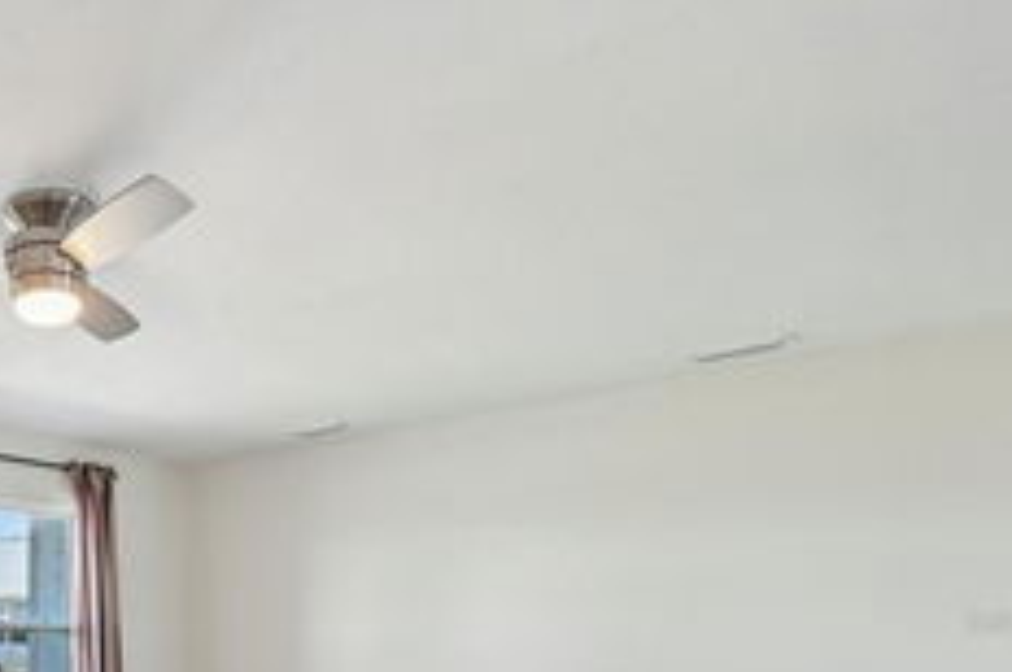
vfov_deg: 40.9
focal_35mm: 29
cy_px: 622
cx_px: 35
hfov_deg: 52.7
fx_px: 814
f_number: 8
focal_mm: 14
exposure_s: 1/15
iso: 400
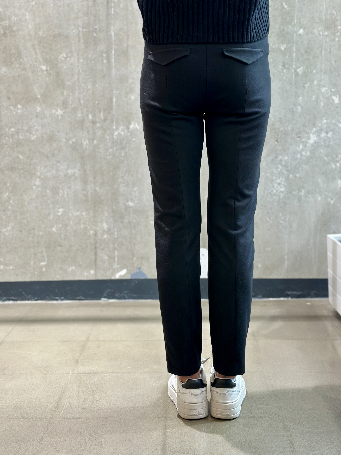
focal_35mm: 48
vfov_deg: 39.7
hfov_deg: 30.3
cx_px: 170
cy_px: 228
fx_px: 630
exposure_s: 1/50
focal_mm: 6.86
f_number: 1.78
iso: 125
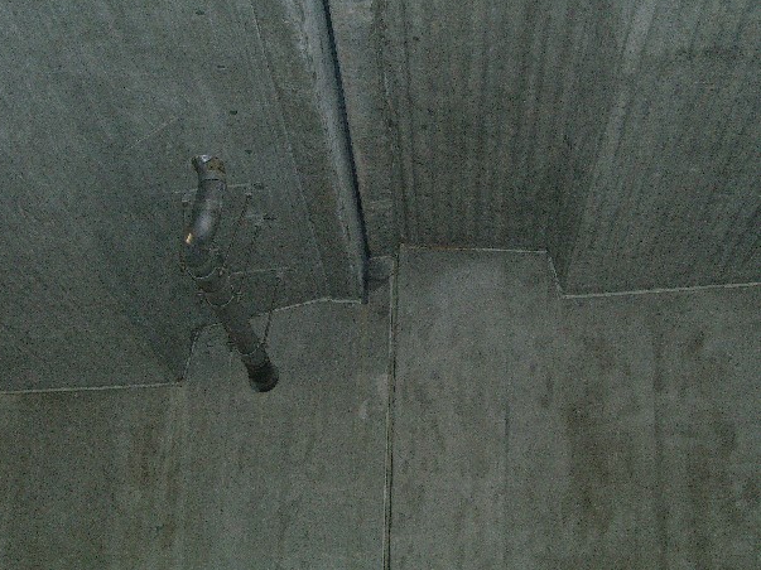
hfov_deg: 33.2
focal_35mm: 58
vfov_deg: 25.2
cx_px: 376
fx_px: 1275
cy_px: 284
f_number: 3.6
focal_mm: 11.8
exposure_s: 1/60
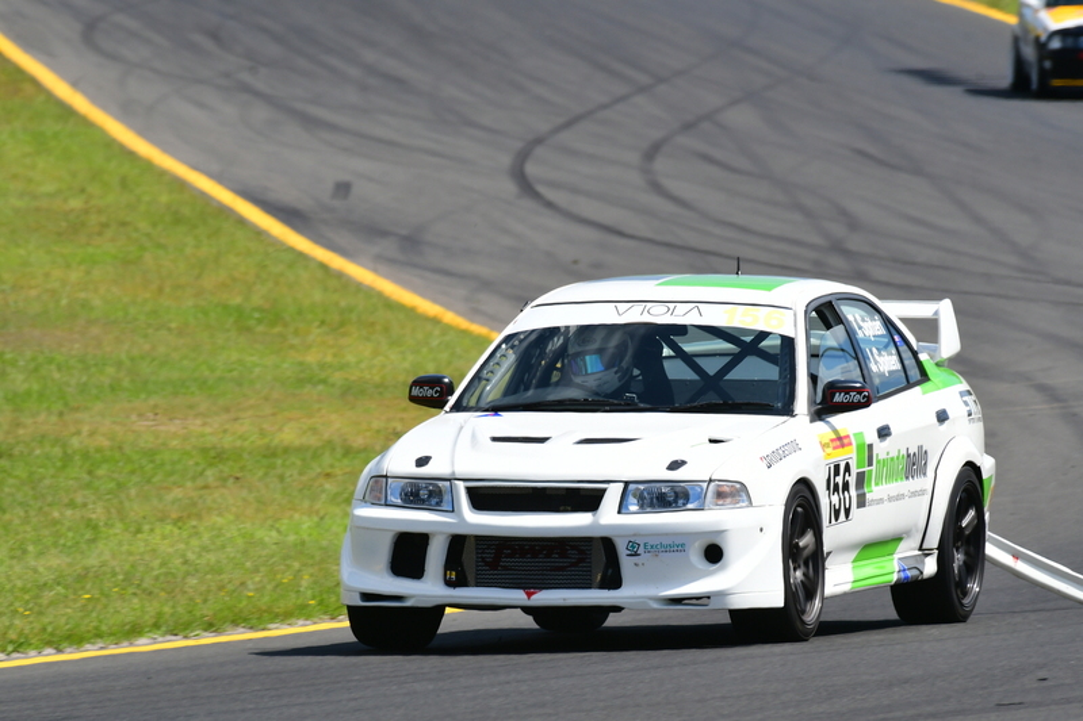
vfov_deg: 1.8
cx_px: 542
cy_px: 360
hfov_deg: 2.8
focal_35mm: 750
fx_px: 22556
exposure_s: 1/500
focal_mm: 500
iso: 320
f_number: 11
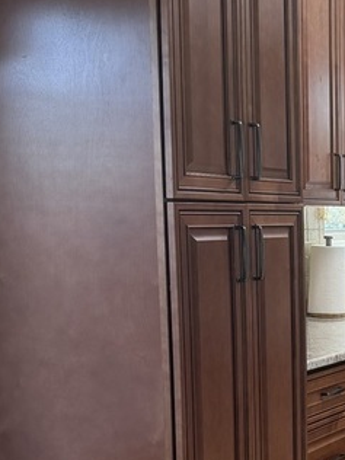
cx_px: 565
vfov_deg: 23.3
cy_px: 405
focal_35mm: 82
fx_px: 1090
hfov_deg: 16.0
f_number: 1.78
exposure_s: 1/176
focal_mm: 6.76
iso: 125
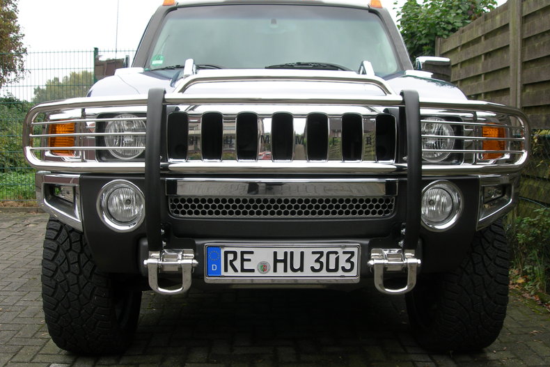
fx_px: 611
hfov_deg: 48.5
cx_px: 273
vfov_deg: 33.4
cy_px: 182
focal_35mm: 40
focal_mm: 7.8
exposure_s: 1/67
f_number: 4.8
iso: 50
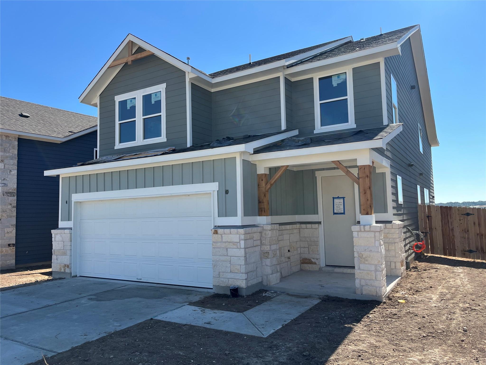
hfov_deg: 67.3
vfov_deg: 53.1
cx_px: 243
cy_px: 182
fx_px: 365
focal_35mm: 26
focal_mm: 5.1
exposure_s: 1/2899
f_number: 1.6
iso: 50
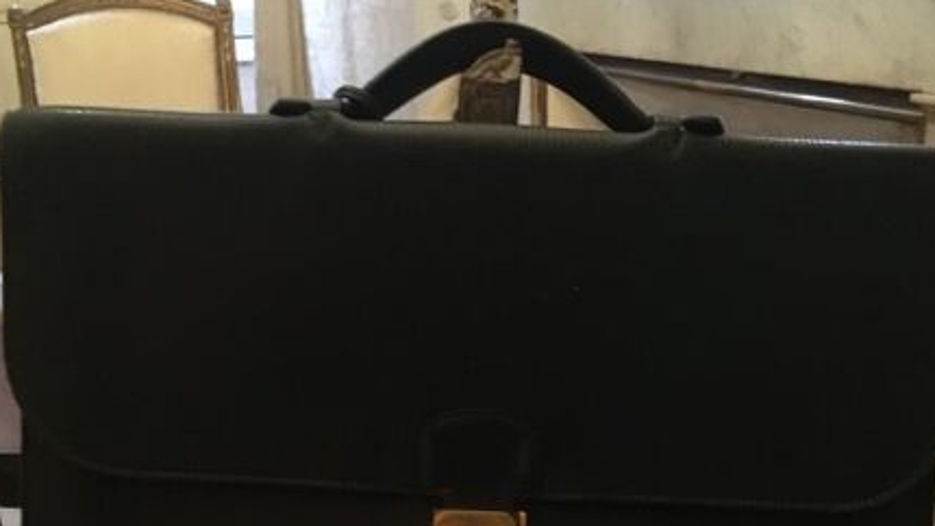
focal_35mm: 47
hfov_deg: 43.7
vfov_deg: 24.4
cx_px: 461
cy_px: 513
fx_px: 1165
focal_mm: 4.15
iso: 800
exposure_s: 1/17
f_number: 2.2
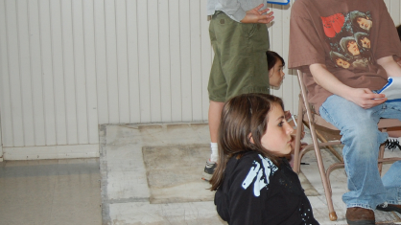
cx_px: 382
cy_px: 122
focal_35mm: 102
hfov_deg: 20.4
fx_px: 1084
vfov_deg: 11.9
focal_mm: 34
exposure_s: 1/60
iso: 400
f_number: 4.5
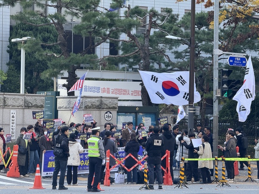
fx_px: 898
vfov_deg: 12.3
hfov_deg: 16.4
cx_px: 130
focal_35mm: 120
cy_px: 97
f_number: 2.8
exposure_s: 1/197
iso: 50
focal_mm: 15.66
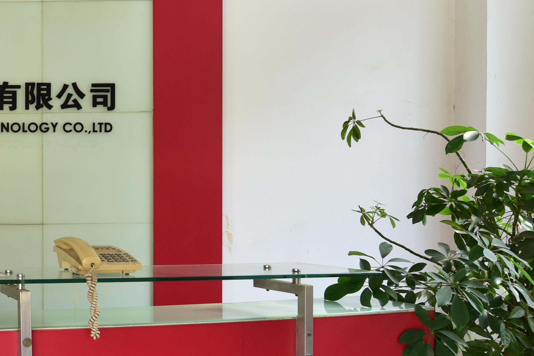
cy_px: 188
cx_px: -117
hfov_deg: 29.0
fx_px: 876
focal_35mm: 59
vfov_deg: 23.0
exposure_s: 1/60
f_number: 4
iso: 400
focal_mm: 18
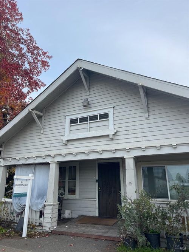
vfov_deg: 69.4
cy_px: 126
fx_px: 182
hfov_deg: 54.9
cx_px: 94
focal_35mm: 25
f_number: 1.6
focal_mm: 5.1
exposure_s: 1/2083
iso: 32
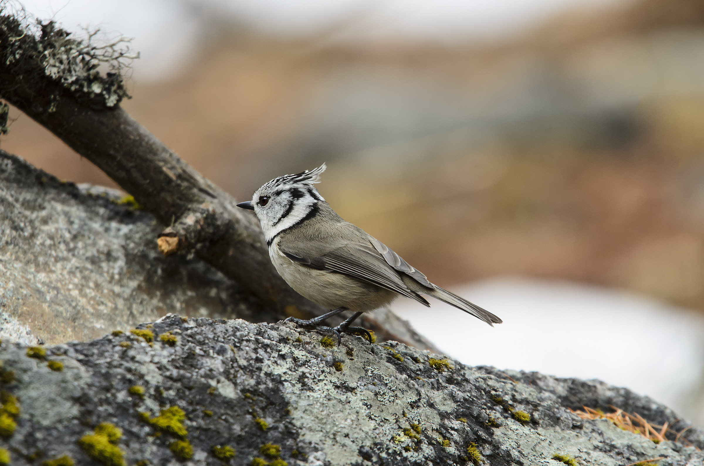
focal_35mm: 600
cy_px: 233
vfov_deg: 2.3
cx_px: 352
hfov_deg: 3.4
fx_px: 11708
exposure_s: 1/640
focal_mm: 400
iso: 800
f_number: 7.1
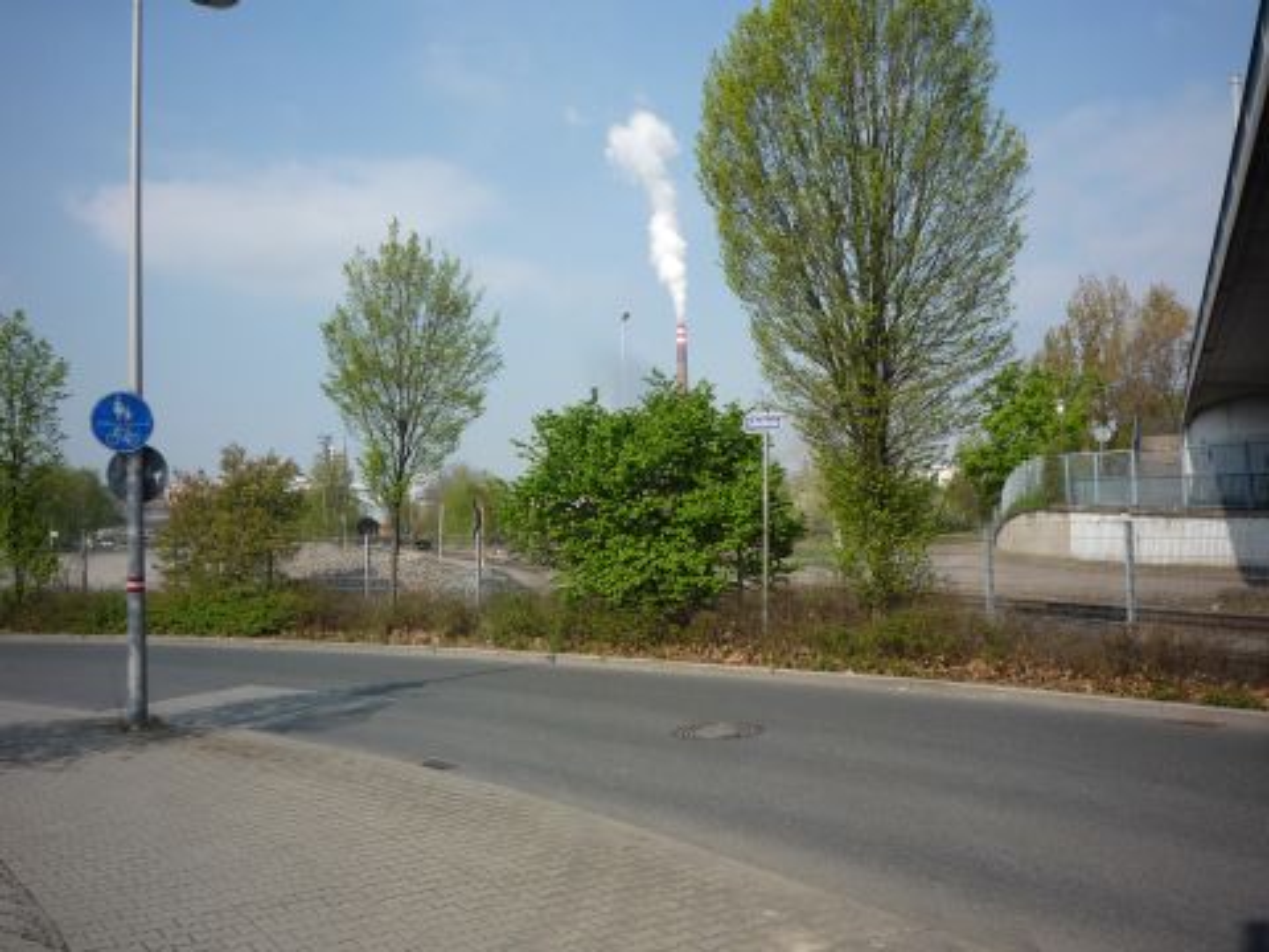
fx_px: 1173
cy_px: 476
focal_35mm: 32
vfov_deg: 44.2
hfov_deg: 56.8
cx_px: 634
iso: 100
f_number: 5.6
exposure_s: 1/400
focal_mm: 5.2
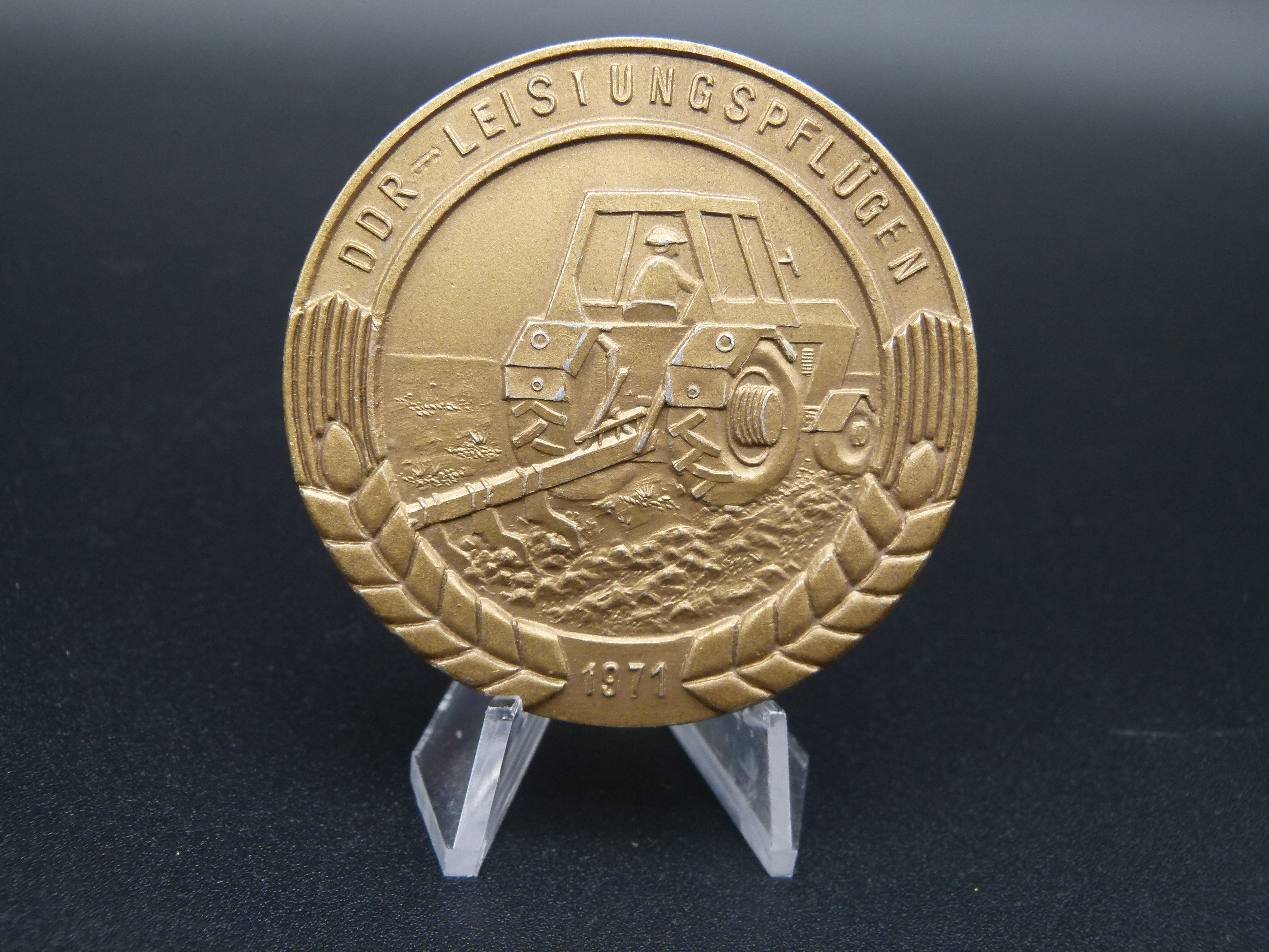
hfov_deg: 47.9
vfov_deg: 36.8
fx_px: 1430
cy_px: 476
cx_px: 634
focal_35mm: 39
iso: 160
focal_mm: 7
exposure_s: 1/60
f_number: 3.1
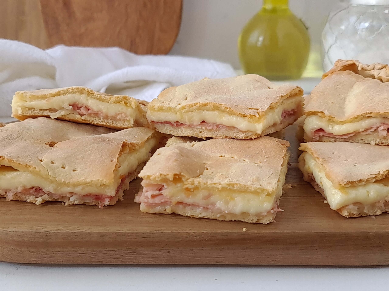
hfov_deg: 69.4
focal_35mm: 25
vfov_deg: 54.9
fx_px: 281
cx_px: 194
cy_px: 146
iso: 125
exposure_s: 1/180
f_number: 1.8
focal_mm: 7
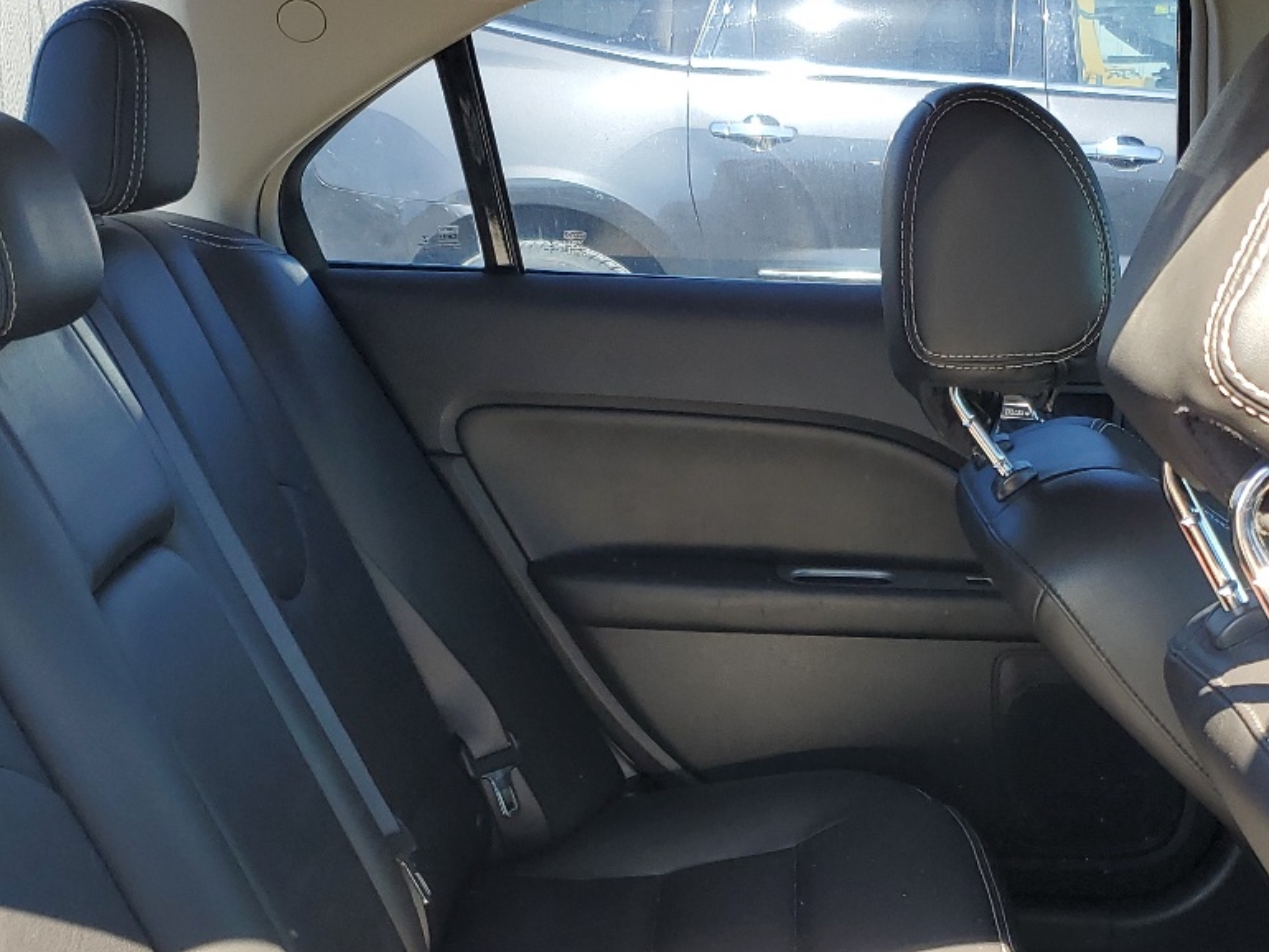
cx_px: 789
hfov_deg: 35.3
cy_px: 782
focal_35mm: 54
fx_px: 1980
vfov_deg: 26.5
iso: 50
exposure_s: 1/244
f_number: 1.5
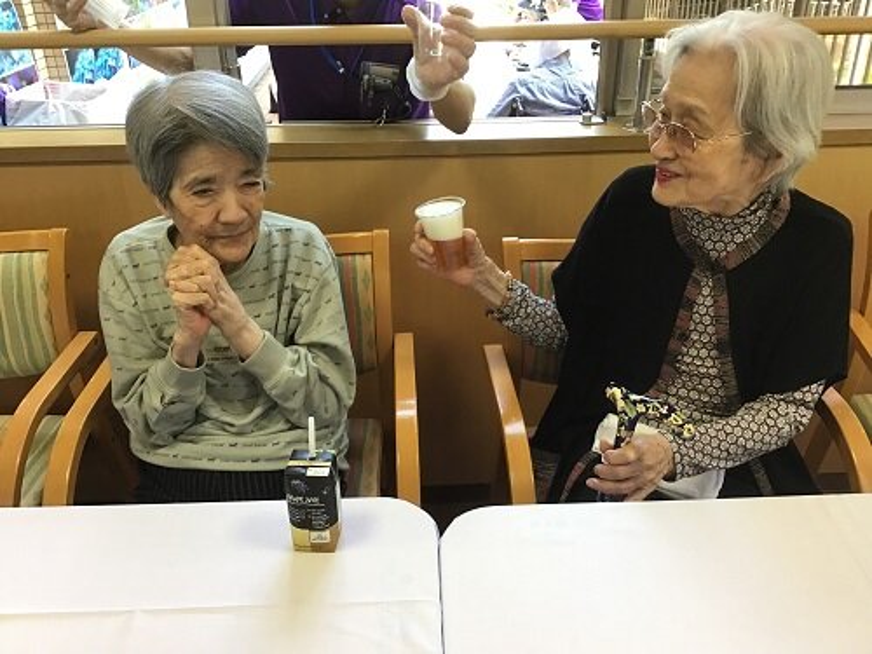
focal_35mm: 31
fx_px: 781
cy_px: 327
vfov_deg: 45.4
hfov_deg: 58.4
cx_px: 436
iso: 25
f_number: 2.4
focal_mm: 3.3
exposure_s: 1/30
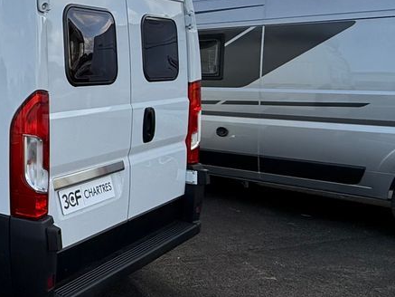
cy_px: 91
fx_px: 468
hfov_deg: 35.6
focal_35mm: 41
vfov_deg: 34.7
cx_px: -82
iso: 80
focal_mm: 2.22
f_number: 2.2
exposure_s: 1/1497
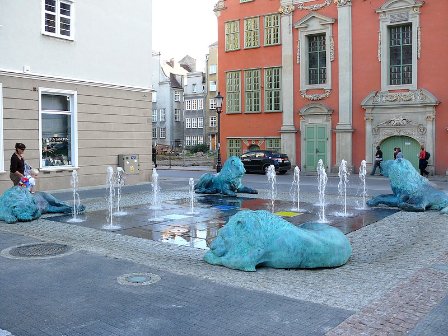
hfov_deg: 52.6
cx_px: 224
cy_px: 168
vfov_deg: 40.7
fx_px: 453
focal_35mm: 35
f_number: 3.6
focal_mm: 7.4
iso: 100
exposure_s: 1/125
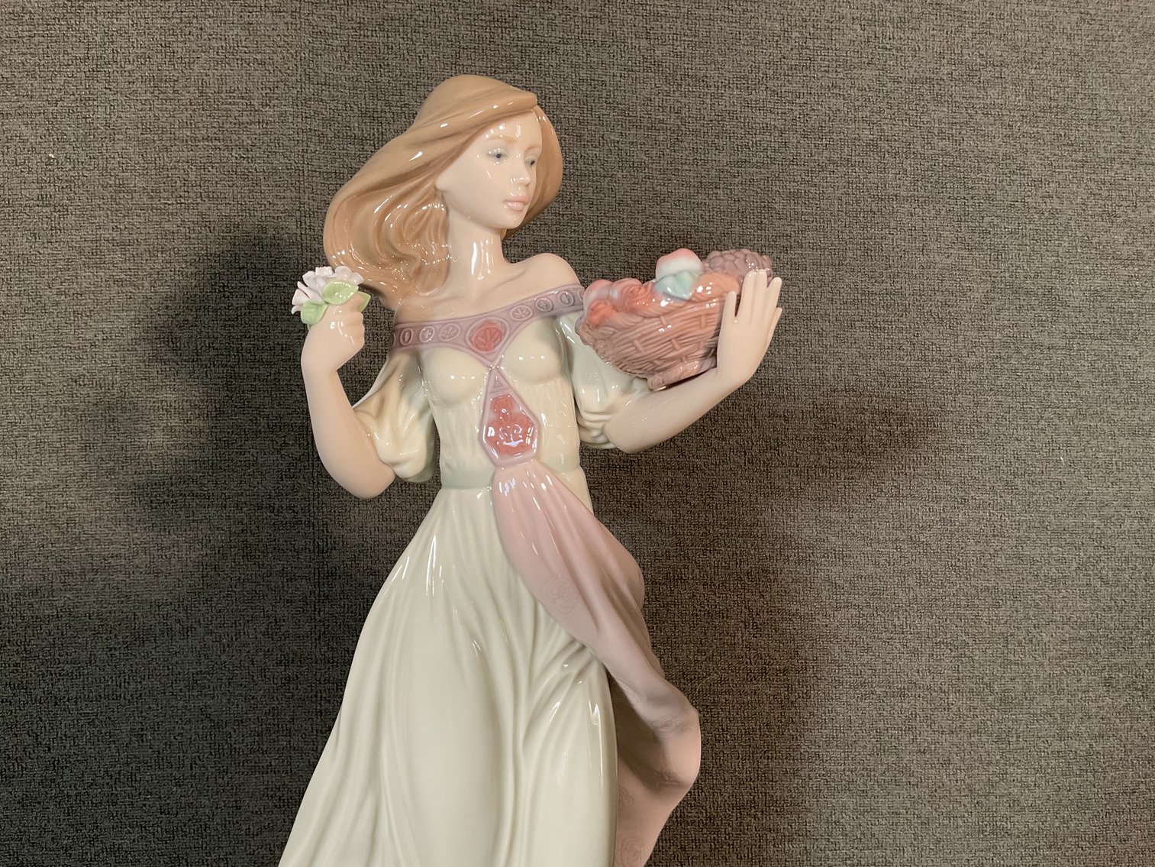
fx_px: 968
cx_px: 578
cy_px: 434
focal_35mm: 29
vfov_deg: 48.2
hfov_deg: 61.7
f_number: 1.8
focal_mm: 3
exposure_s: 1/60
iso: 50
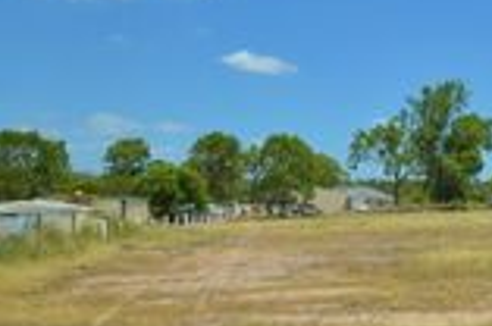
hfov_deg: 35.1
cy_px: 193
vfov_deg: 29.7
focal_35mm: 45
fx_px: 614
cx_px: 583
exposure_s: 1/320
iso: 100
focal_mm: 10
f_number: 9
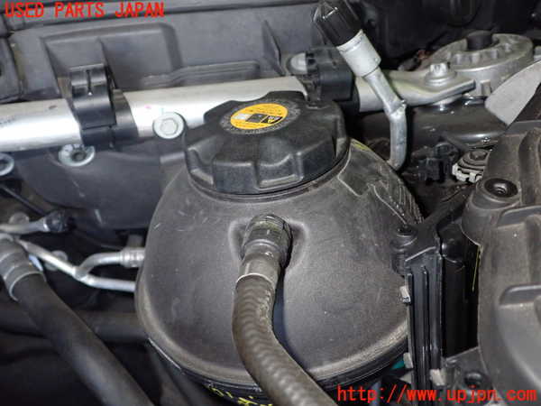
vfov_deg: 44.2
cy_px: 203
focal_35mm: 32
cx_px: 270
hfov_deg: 56.8
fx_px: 500
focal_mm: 5.79
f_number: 7.1
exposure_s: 1/30
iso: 640
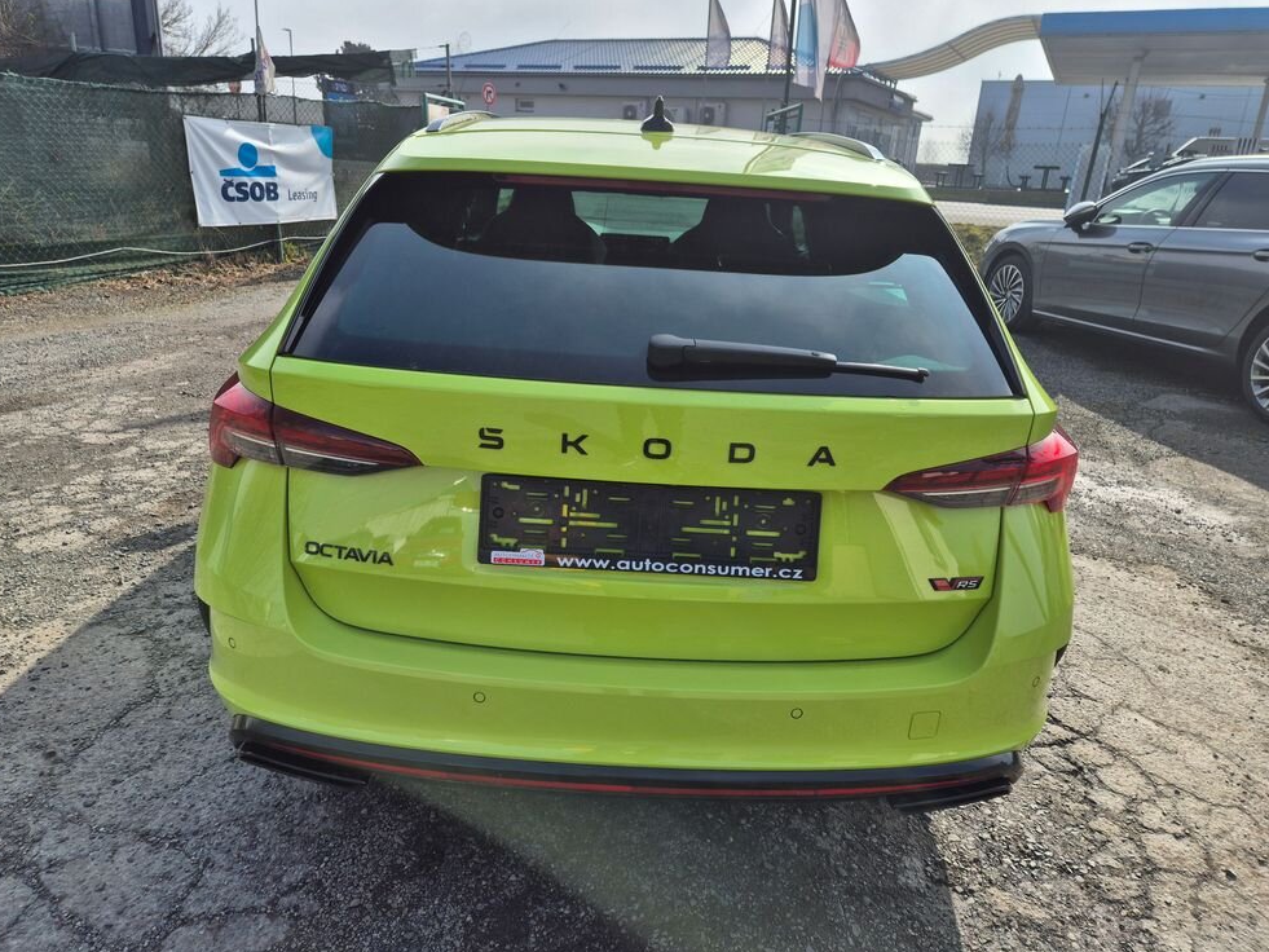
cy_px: 471
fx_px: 880
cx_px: 627
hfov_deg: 71.6
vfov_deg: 56.8
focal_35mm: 24
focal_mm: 5.4
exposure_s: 1/2984
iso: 25
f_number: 1.8
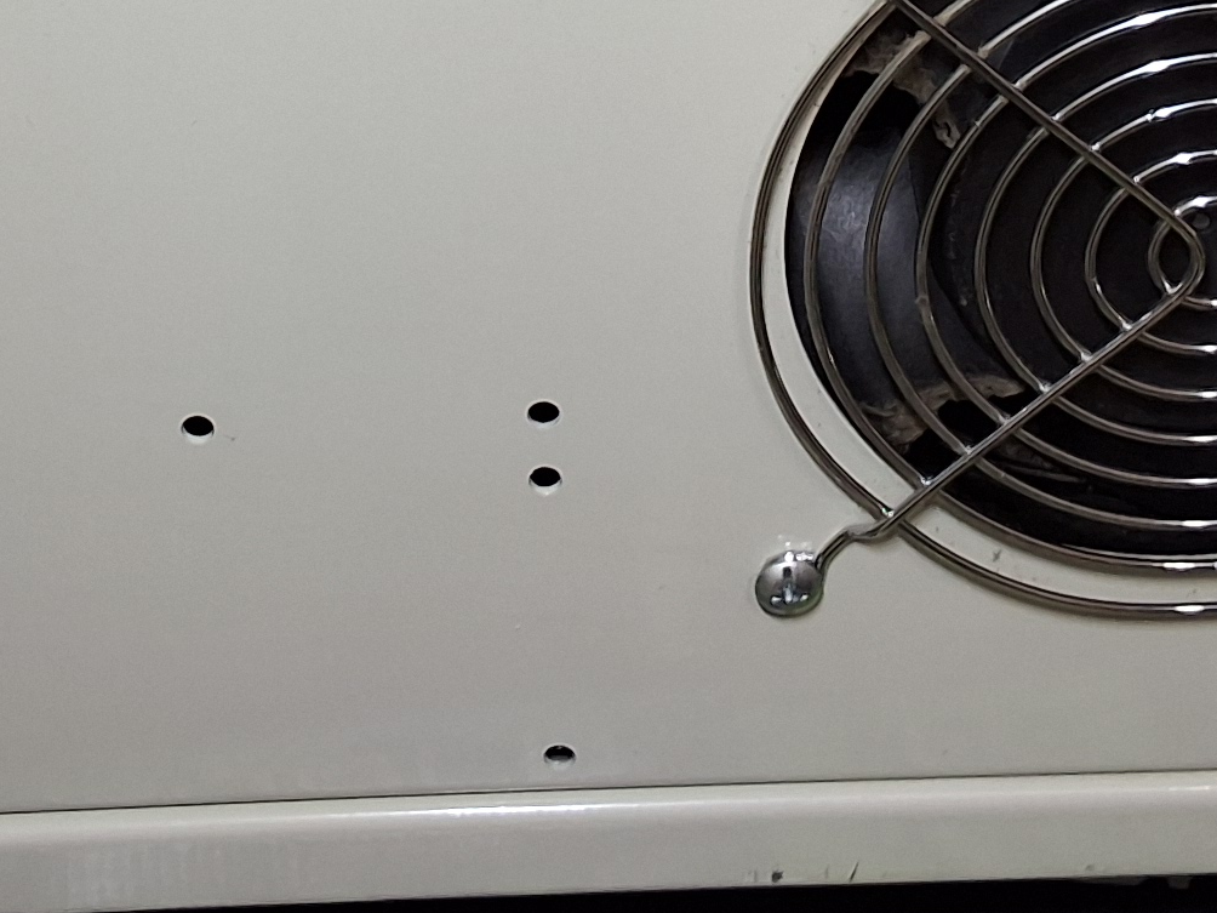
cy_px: -213
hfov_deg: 21.5
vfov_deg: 15.6
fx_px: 3199
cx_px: 421
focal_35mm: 91
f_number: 1.9
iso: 50
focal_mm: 2.91
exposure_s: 1/60
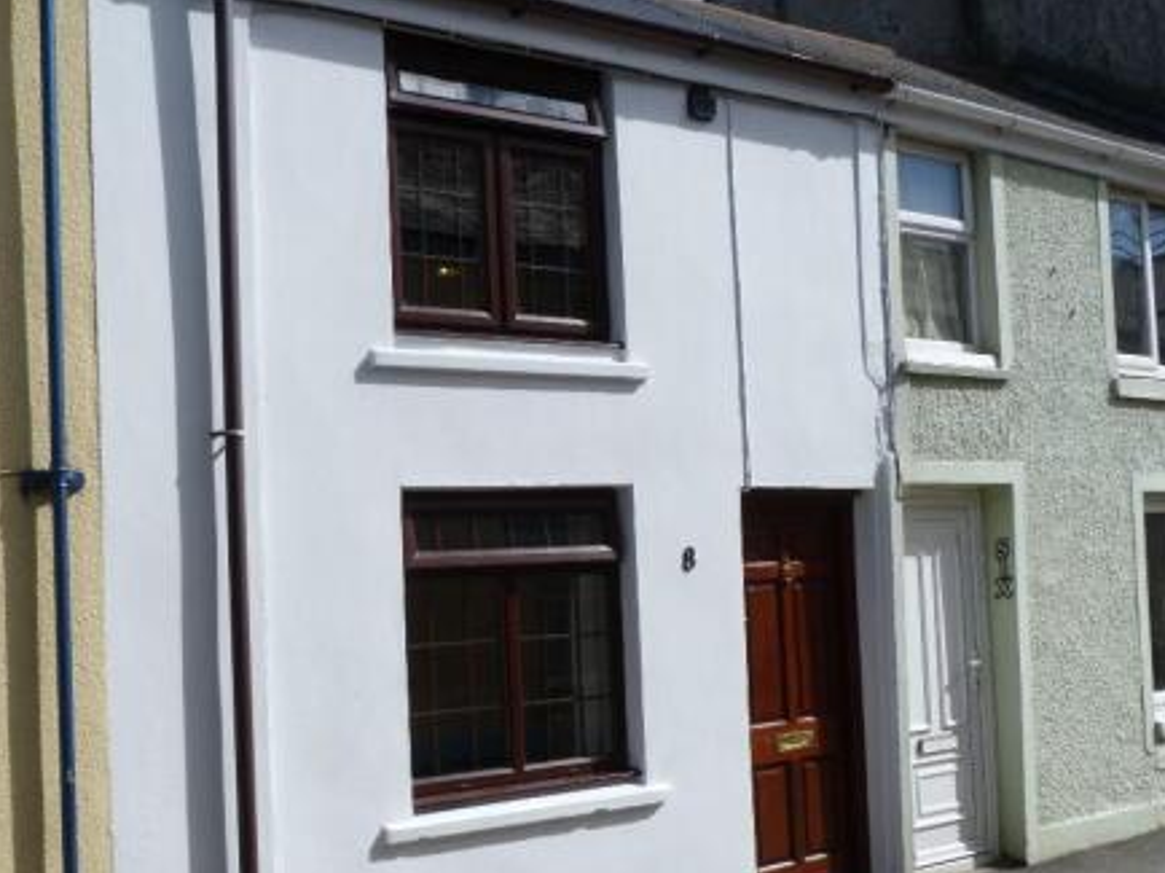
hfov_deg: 43.8
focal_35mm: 43
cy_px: 498
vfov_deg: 33.5
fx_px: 1446
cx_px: 536
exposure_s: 1/500
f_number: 5.6
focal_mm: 5.7
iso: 80
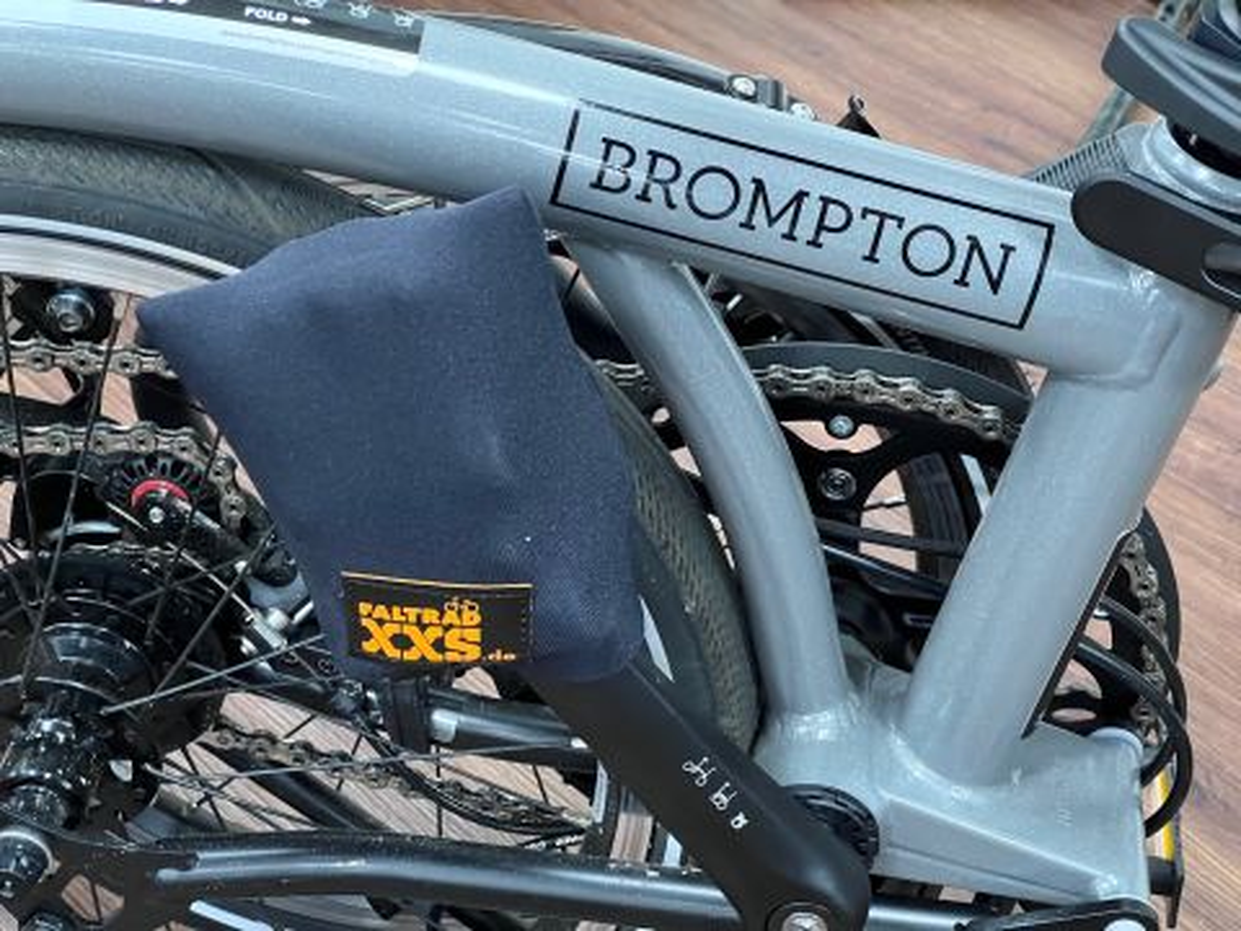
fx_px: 2760
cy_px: 466
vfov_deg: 19.1
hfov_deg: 25.3
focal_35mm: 77
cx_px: 620
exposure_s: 1/34
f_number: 2.8
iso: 800
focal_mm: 9
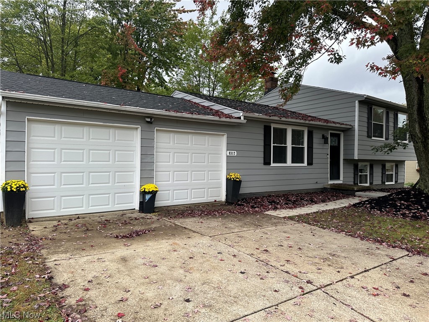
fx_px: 297
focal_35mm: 24
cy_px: 161
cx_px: 214
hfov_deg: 71.6
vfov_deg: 56.8
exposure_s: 1/608
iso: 80
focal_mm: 6.86
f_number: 1.78
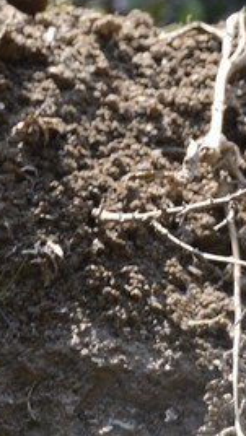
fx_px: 14500
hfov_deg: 1.0
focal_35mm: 1252
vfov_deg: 1.7
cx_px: -589
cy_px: -499
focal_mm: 200
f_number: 7.1
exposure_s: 1/320
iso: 400
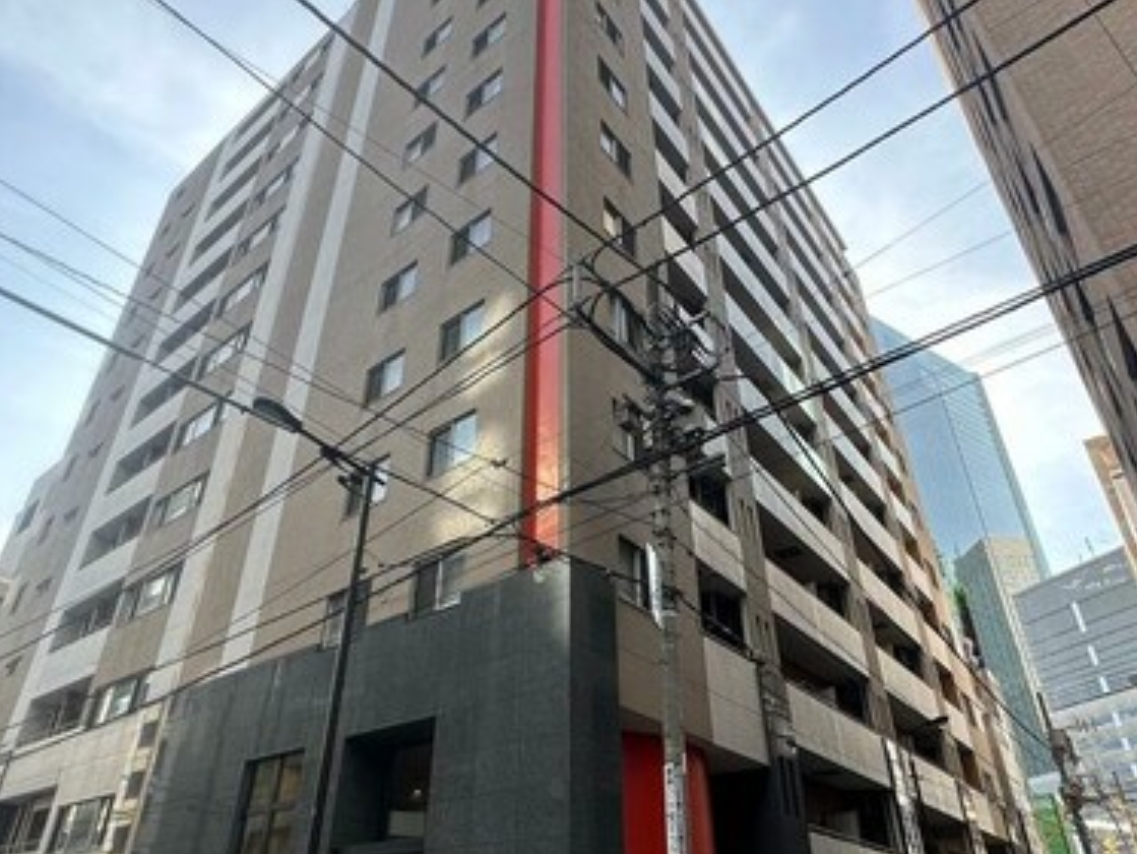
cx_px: 552
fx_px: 789
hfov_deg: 71.6
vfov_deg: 56.7
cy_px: 482
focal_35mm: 24
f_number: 2.2
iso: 40
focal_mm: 2.22
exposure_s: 1/438
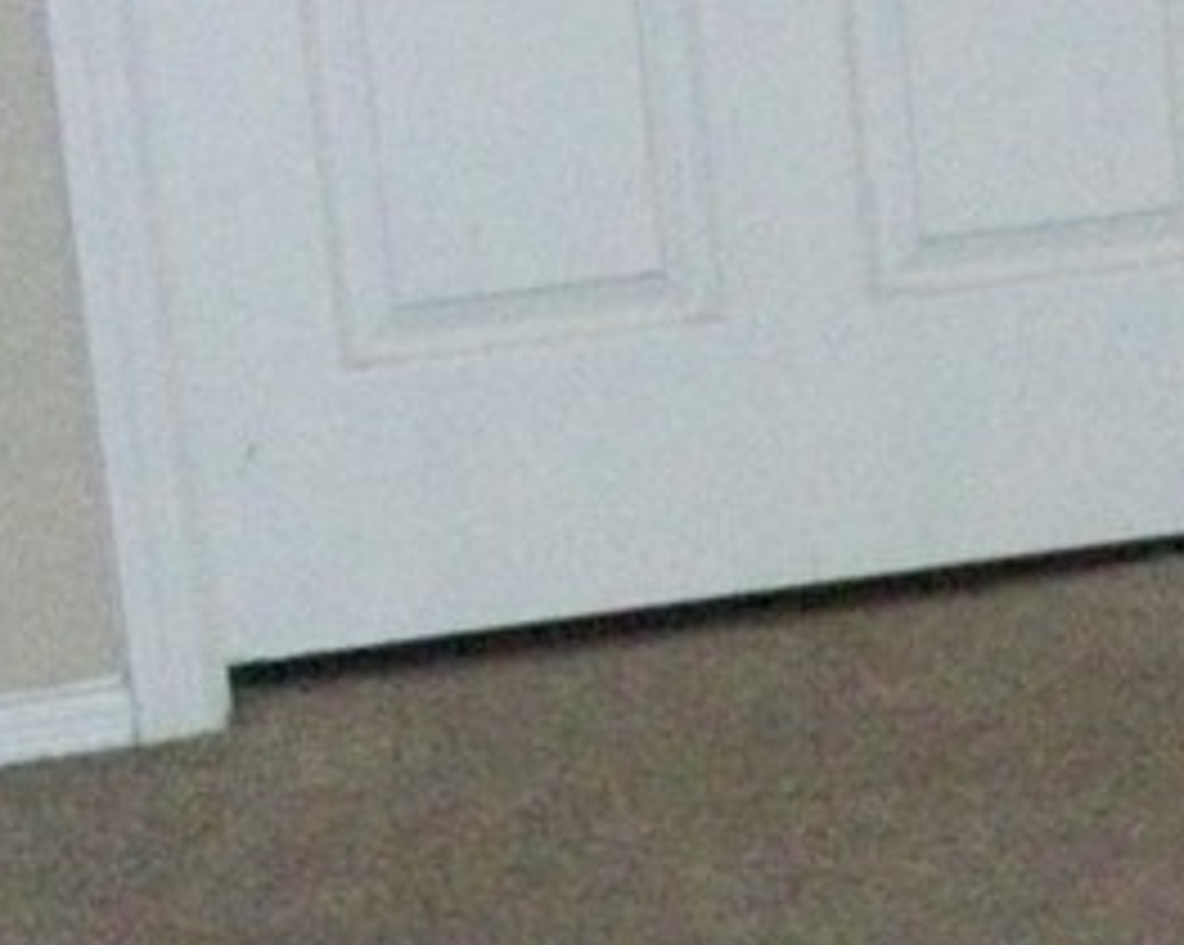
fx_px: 7073
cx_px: 2363
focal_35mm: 202
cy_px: 1044
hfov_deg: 9.0
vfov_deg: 7.6
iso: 320
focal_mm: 5.7
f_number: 2.8
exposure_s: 1/60
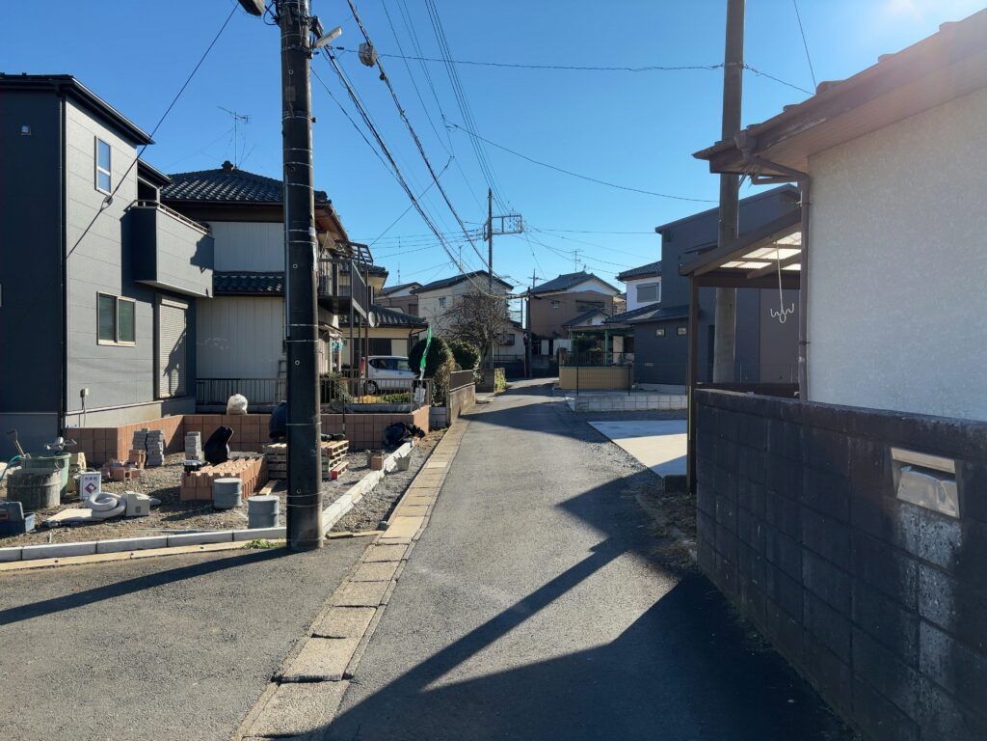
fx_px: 741
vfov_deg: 53.1
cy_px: 370
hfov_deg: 67.3
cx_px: 494
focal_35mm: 26
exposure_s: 1/2513
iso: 50
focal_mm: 5.96
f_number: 1.6
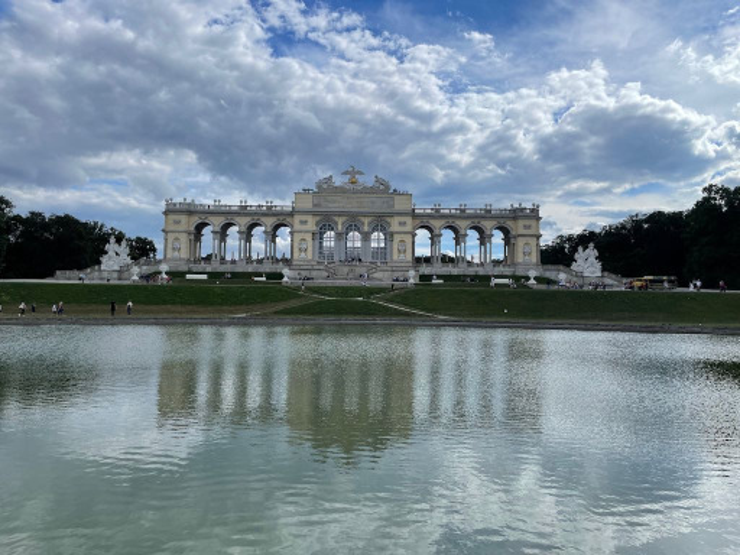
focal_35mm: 26
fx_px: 556
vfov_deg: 53.1
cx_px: 370
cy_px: 278
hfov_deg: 67.3
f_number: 1.6
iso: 32
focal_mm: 4.2
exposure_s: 1/5291
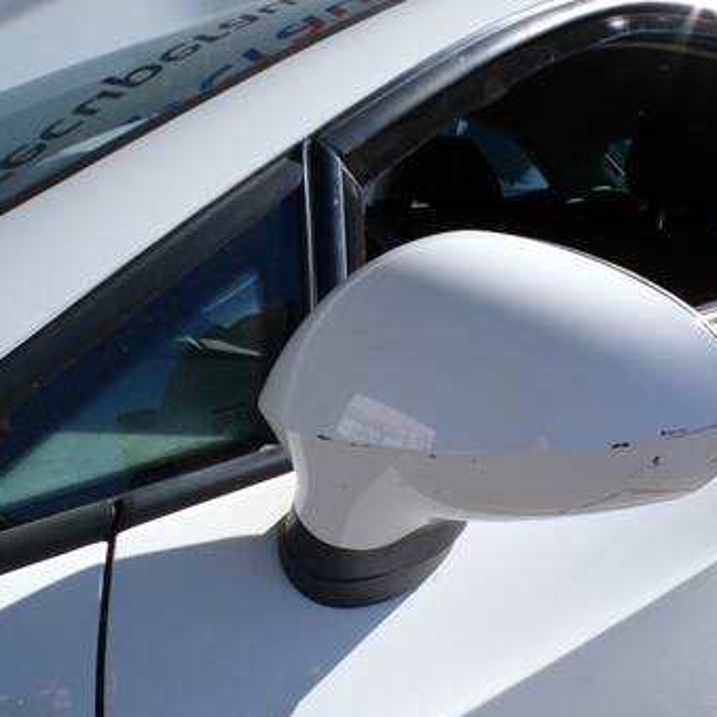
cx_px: 470
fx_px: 703
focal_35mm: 30
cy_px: 364
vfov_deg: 54.0
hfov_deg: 53.1
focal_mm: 4.3
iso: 100
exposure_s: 1/320
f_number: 5.8
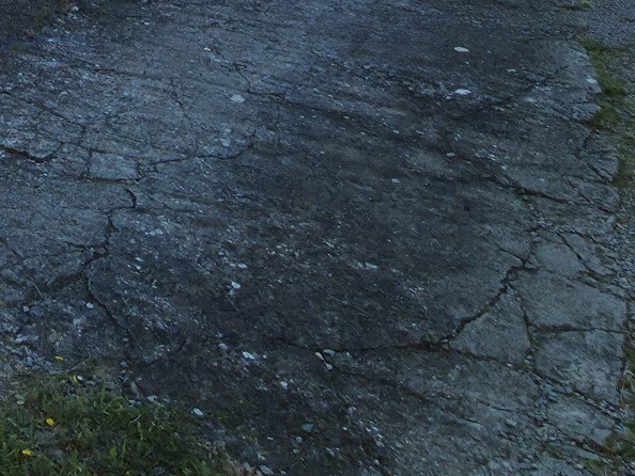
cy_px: -433
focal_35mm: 56
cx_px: -124
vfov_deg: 18.7
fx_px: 1028
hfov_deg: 29.6
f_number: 1.9
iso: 20
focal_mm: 2.2
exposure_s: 1/730
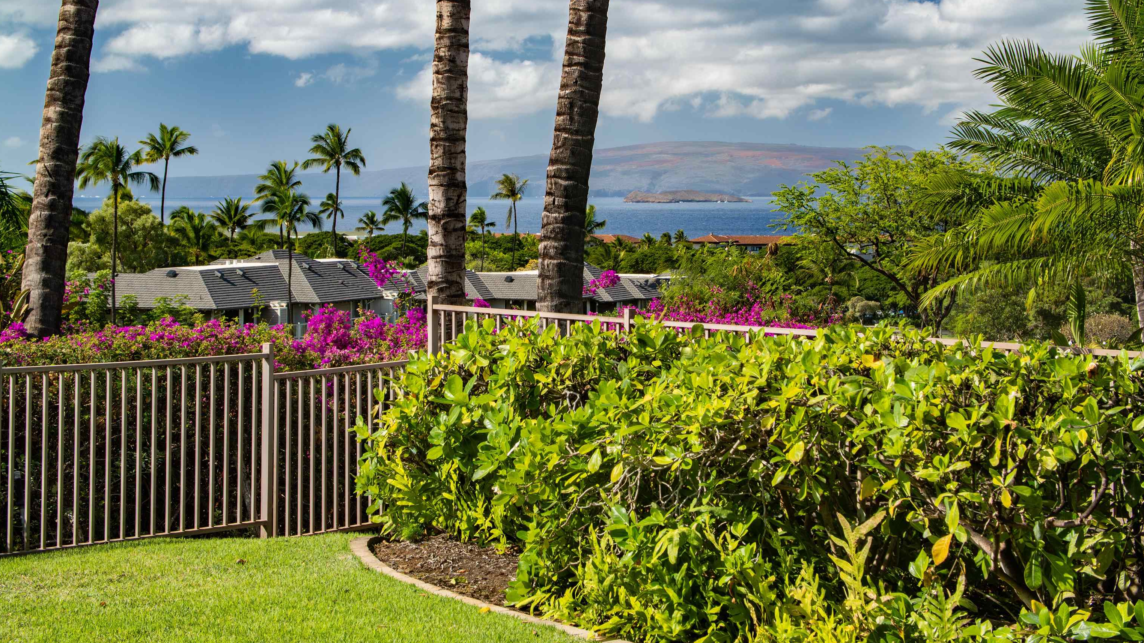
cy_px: 243
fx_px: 2396
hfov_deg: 26.9
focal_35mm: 79
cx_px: 572
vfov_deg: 15.3
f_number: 8
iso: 400
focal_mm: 36
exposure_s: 1/400
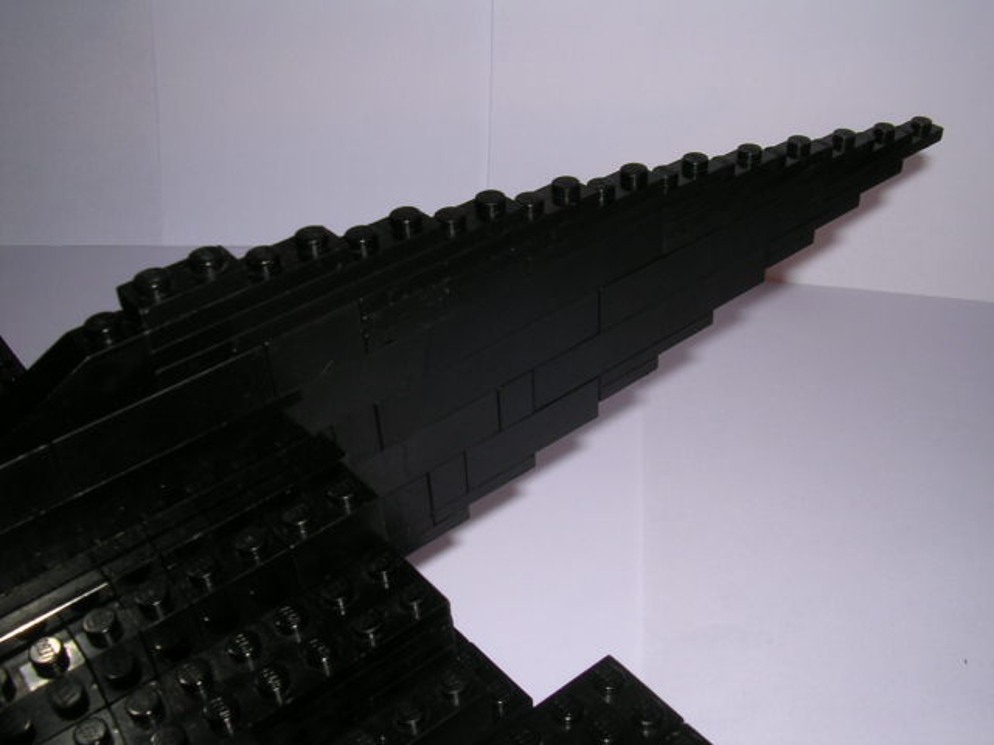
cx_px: 497
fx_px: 1091
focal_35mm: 38
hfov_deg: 49.0
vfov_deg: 37.7
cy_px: 372
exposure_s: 1/60.1
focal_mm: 5.8
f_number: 5.6
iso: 100
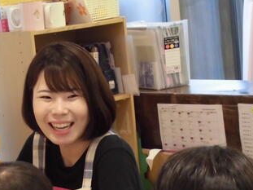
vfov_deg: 13.6
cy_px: 176
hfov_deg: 18.0
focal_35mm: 108
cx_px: 46
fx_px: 789
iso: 400
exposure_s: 1/20
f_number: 5.2
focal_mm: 10.1
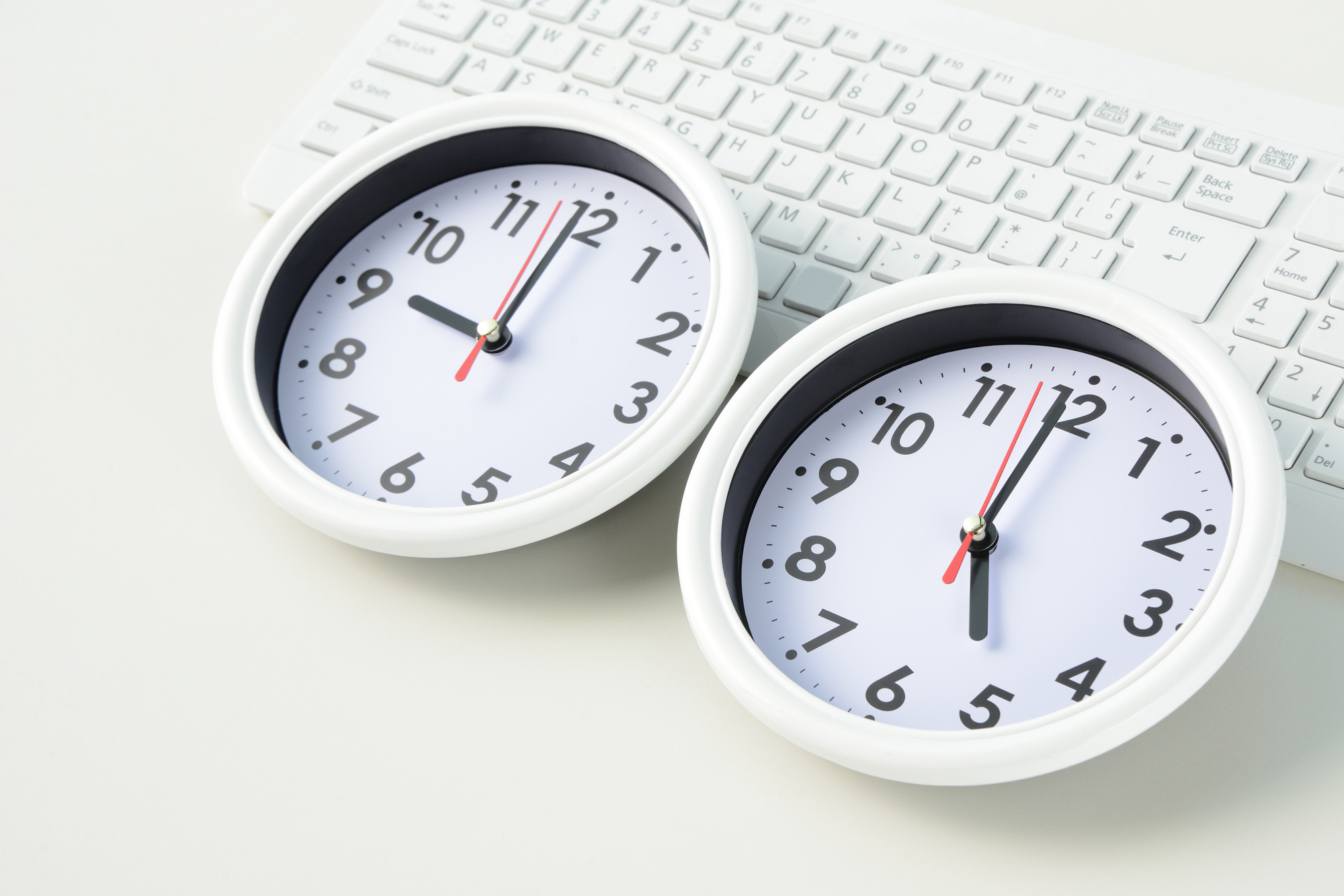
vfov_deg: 14.0
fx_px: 3659
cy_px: 448
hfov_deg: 20.8
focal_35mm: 98
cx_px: 672
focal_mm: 98
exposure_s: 1/250
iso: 640
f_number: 11
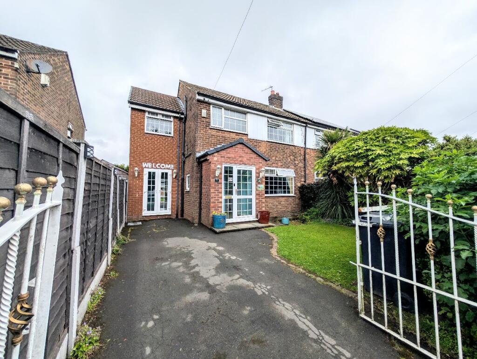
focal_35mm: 12
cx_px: 238
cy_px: 180
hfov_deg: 110.5
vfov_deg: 94.6
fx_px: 166
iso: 53
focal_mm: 2.02
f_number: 1.7
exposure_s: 1/1883
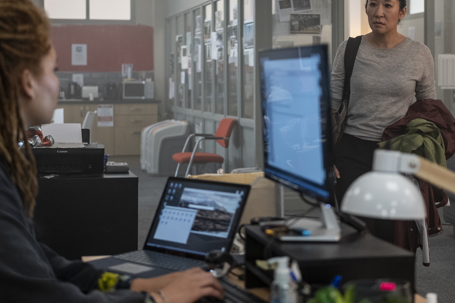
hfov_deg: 28.8
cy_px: 107
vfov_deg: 19.4
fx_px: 885
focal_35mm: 70
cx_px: 253
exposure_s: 1/125
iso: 1600
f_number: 2
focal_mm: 35
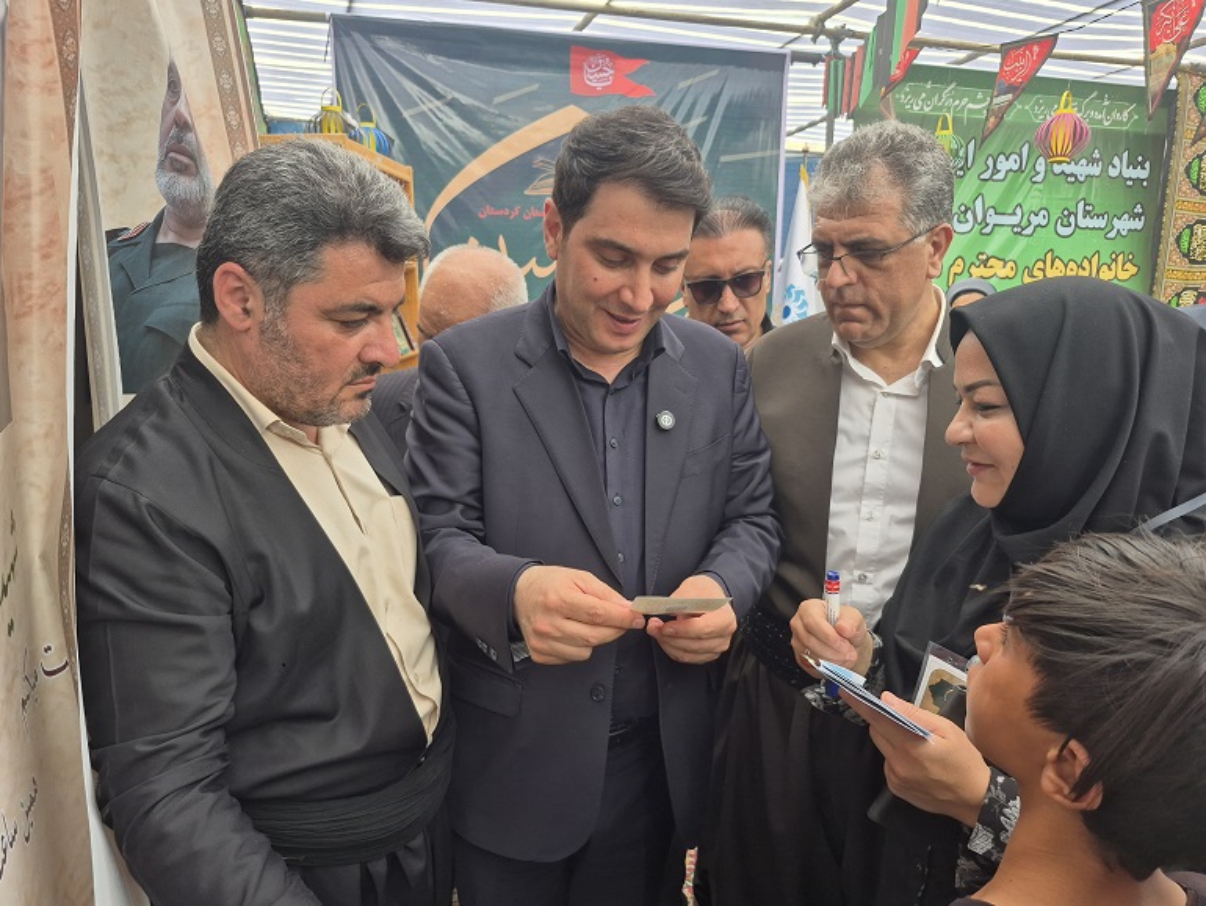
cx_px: 603
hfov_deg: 73.9
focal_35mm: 23
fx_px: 802
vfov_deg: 58.9
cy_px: 453
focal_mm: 5.4
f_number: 1.8
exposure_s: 1/180
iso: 80
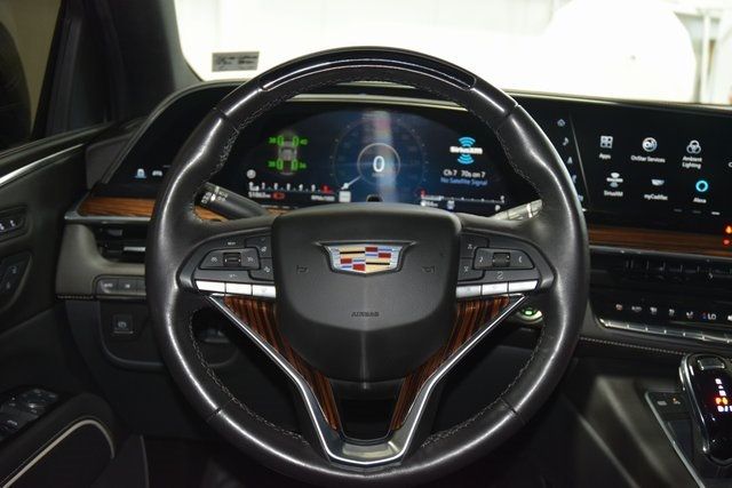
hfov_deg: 53.1
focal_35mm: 36
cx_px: 366
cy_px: 244
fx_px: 732
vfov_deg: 36.9
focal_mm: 24
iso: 1250
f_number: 3.8
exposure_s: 1/25
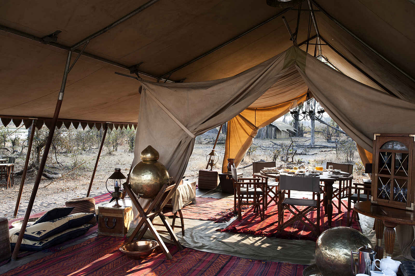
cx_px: 208
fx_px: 369
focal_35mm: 32
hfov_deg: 58.7
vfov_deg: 41.1
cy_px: 138
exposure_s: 1/10
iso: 200
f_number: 8
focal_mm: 32
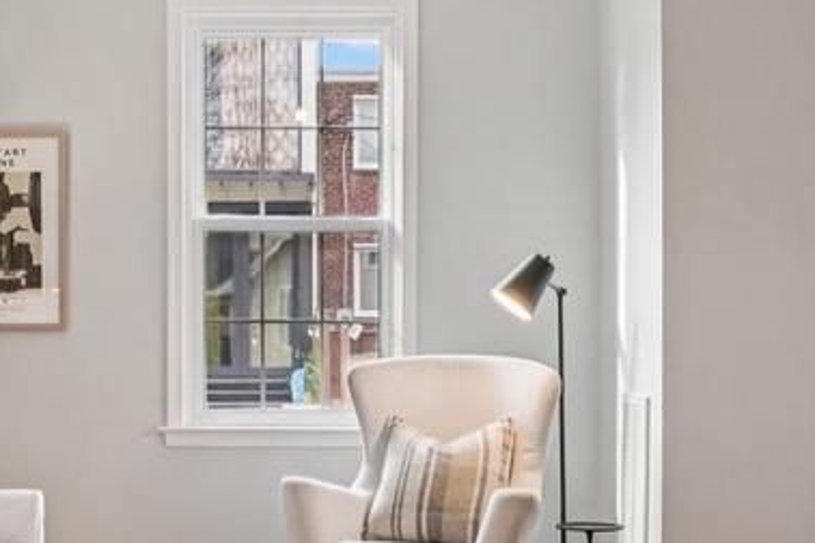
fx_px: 1424
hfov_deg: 31.7
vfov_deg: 21.5
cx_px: 270
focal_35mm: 63
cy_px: 375
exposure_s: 1/13
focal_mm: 11
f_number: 8
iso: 500
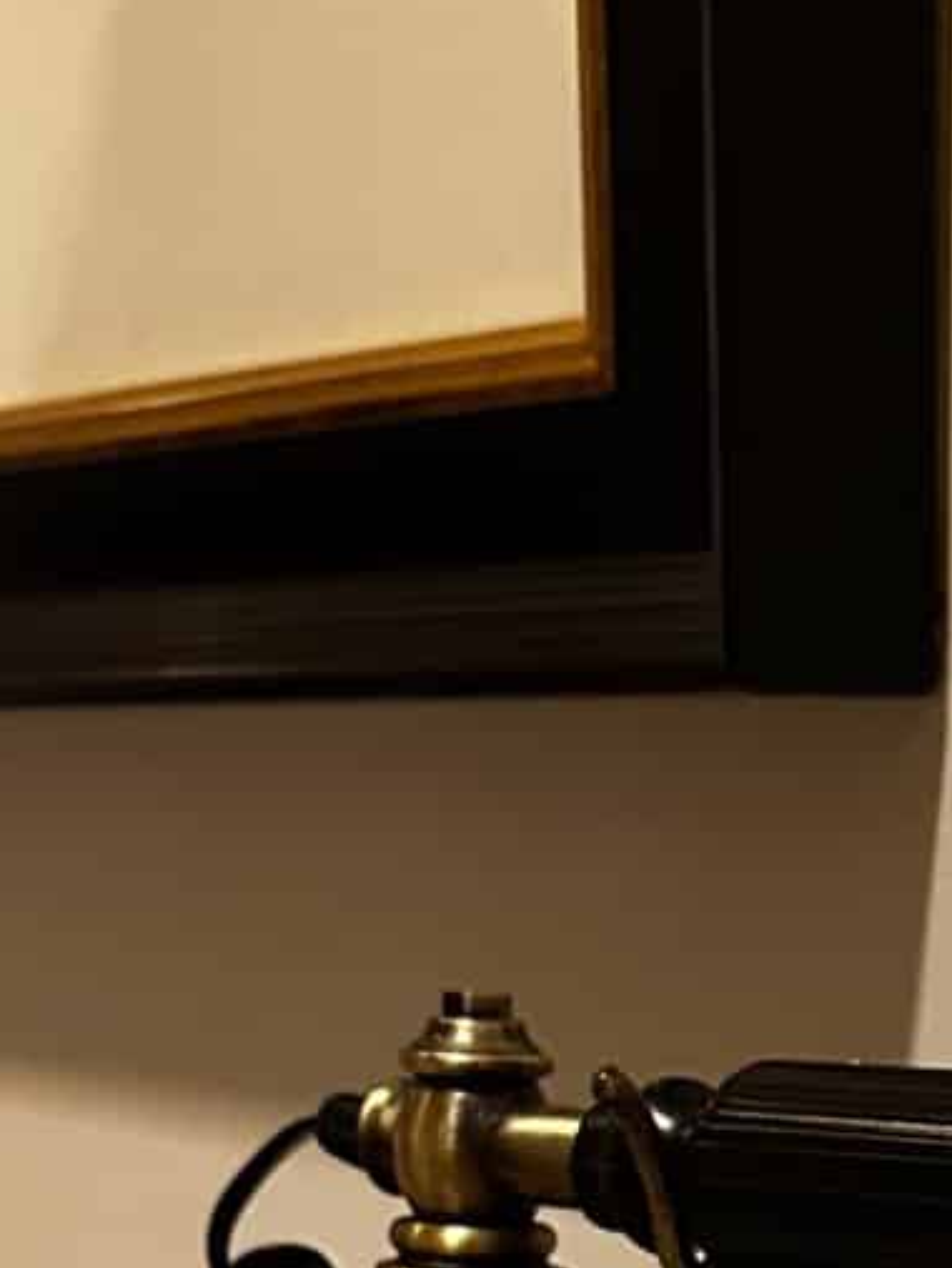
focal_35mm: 91
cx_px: 758
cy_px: 1955
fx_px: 3334
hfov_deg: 16.1
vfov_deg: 18.7
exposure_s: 1/60
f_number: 1.78
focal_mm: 6.86
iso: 640
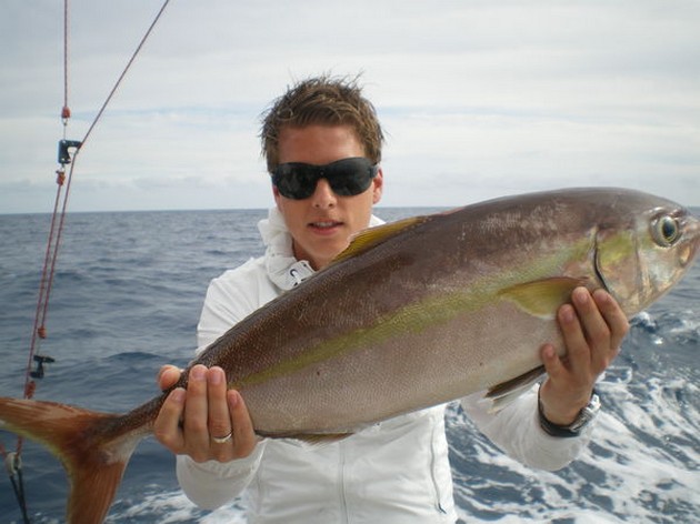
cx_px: 350
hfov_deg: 51.4
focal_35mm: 36
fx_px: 728
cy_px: 262
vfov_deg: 39.6
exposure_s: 1/320
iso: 50
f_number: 4.6
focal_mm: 6.3
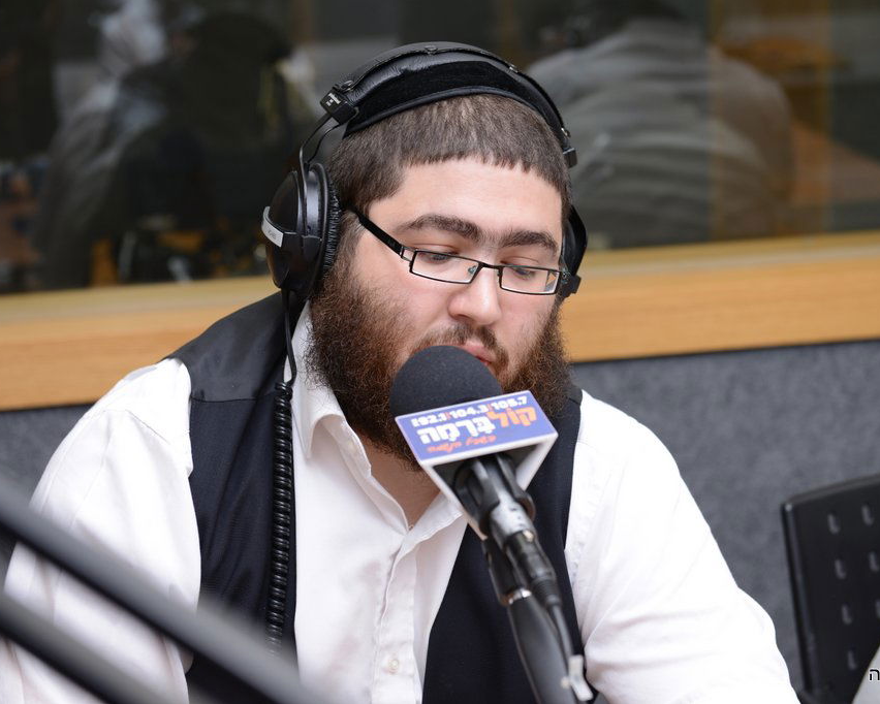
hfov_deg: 24.1
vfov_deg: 19.4
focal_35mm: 79
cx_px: 464
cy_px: 352
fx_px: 2058
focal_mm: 70
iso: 400
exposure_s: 1/100
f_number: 5
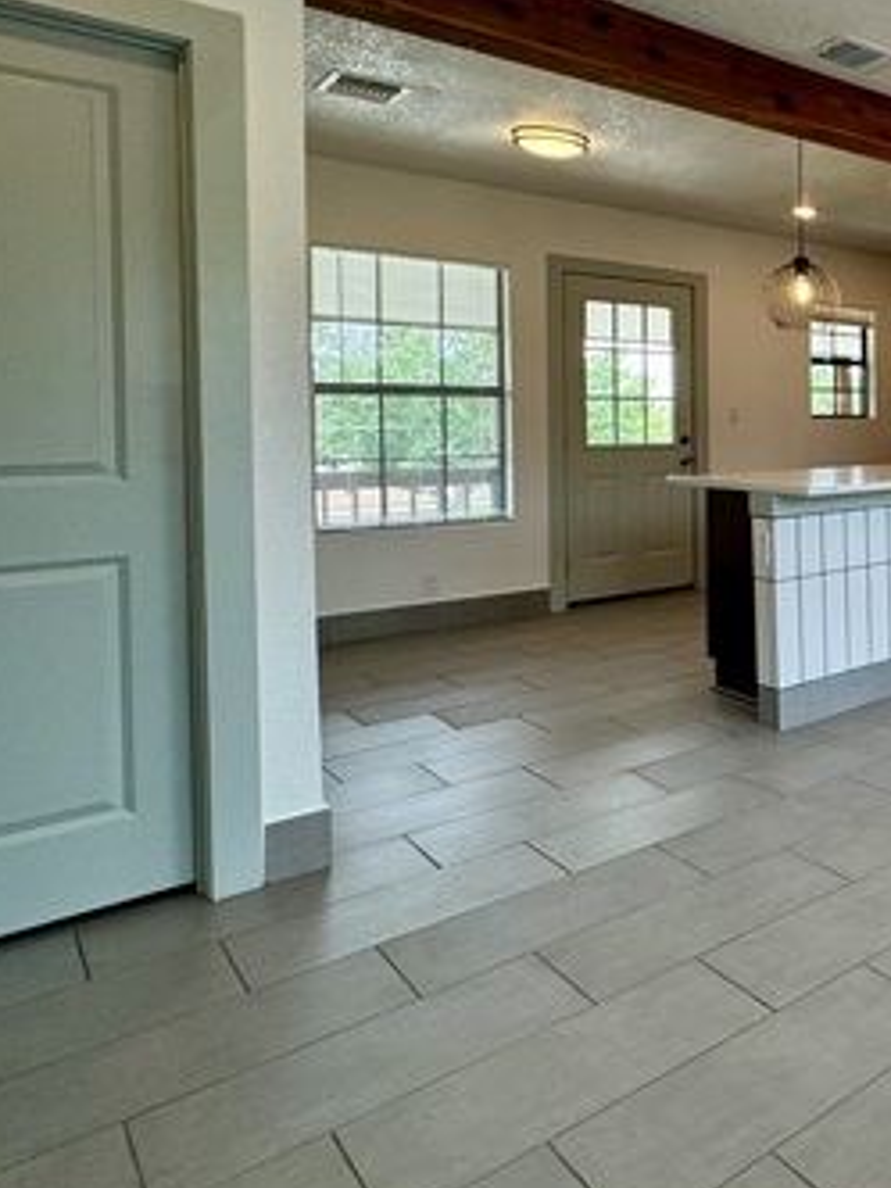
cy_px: 437
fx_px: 927
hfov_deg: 36.4
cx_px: 1124
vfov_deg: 64.3
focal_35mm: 27
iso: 80
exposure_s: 1/120
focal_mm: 2.22
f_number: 2.2
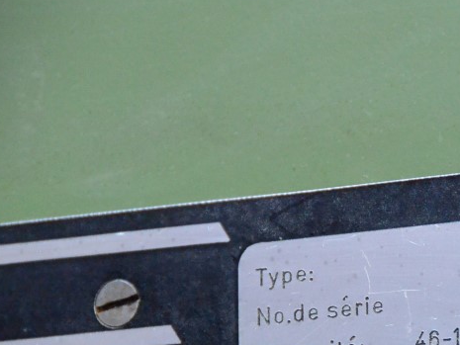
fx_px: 8427
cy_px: 308
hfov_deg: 3.1
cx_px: 479
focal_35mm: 634
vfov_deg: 2.3
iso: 6400
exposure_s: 1/250
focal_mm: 200
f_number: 5.6
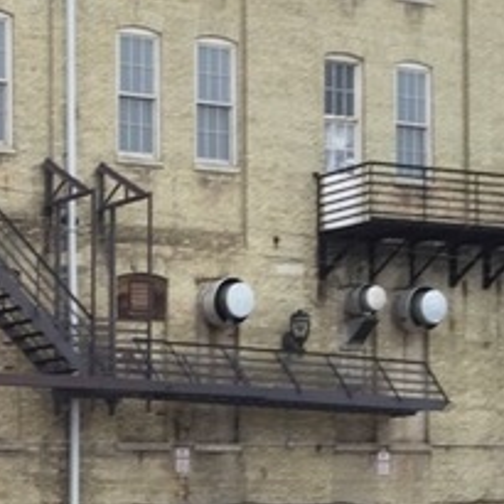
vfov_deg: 15.7
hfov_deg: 15.2
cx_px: -214
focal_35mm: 107
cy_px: 588
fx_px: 1763
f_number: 2.4
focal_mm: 3.3
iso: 32
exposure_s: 1/120
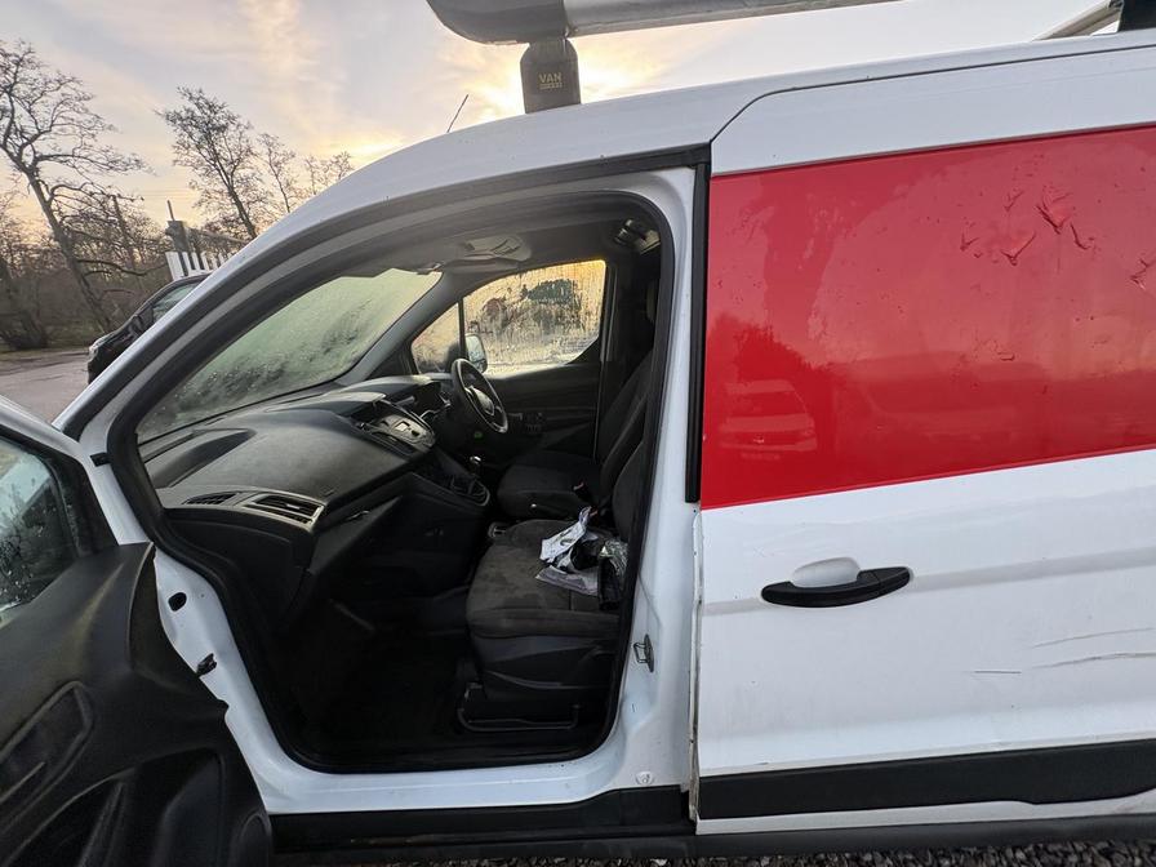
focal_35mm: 14
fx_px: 468
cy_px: 434
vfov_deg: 85.7
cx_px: 578
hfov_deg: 102.1
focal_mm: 2.22
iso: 125
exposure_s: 1/99
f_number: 2.2
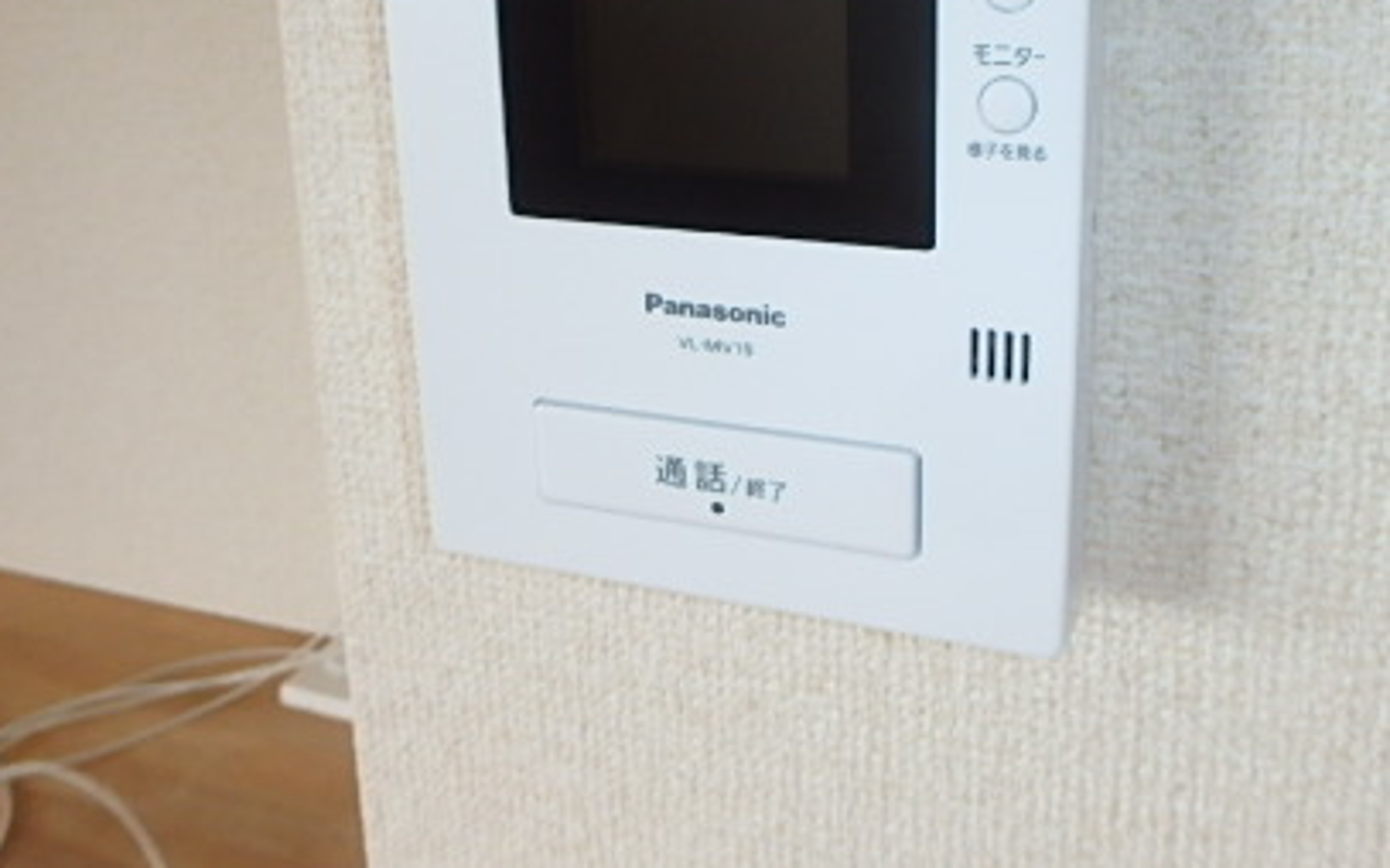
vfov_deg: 34.8
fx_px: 1325
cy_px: 140
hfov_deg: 55.2
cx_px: 775
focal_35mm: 35
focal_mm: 3.7
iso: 160
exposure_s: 1/60
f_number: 3.5
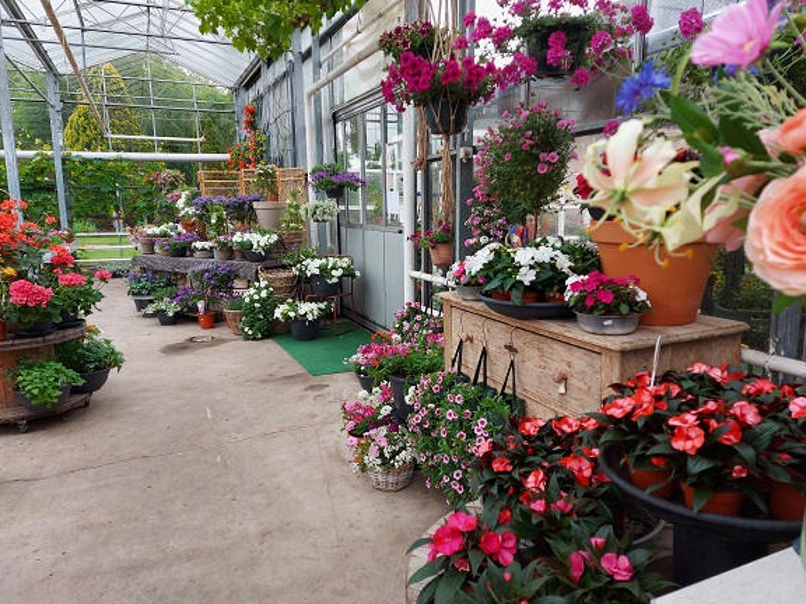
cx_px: 413
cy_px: 299
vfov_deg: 54.9
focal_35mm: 25
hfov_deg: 69.4
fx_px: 582
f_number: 1.8
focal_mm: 5.23
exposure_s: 1/100
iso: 40
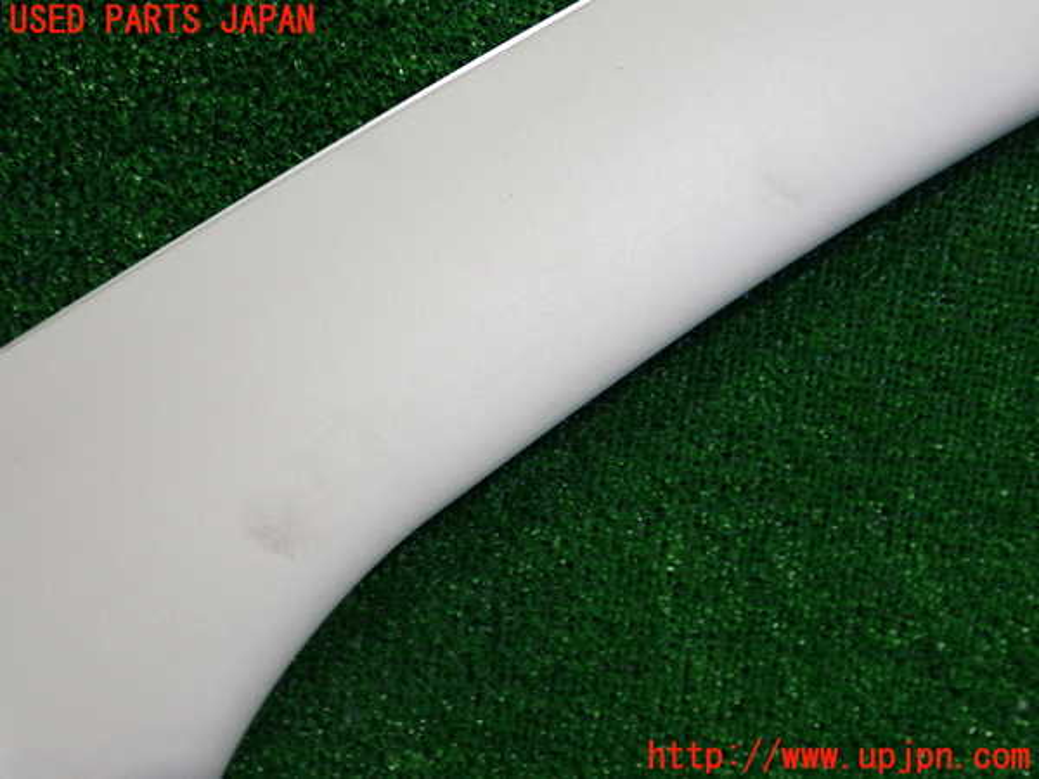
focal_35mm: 38
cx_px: 520
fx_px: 1141
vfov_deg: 37.7
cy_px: 390
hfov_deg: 49.0
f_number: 2.7
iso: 320
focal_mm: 6.83
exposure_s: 1/40
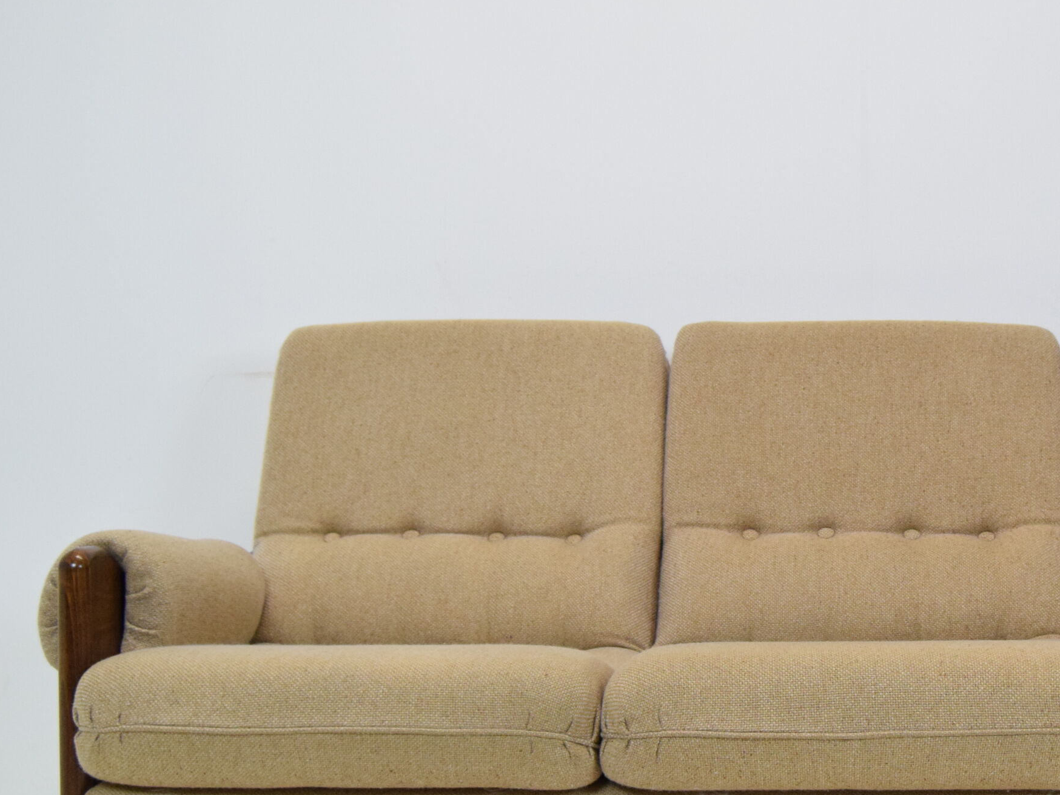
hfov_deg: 32.8
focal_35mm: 57
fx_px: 1740
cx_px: 871
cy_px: 517
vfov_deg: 25.6
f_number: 6.3
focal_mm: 23
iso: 1600
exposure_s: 1/160
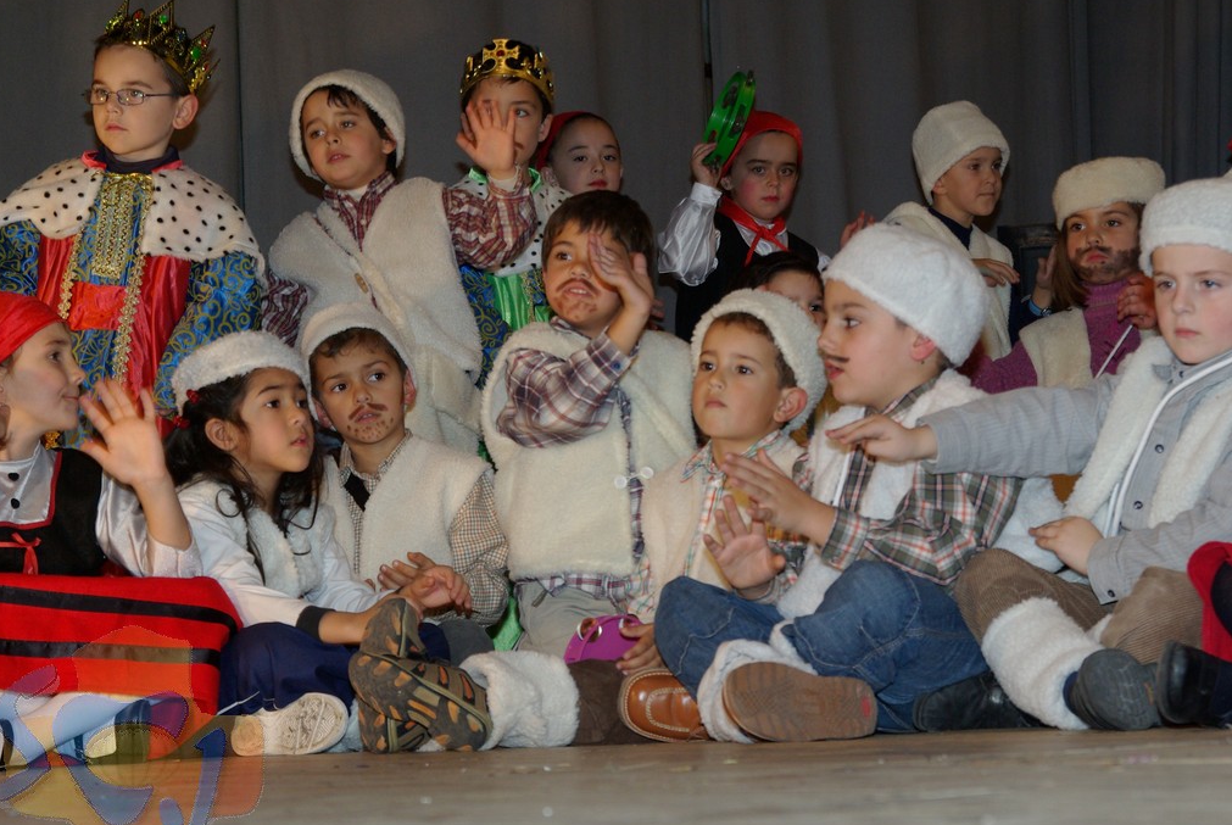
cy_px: 448
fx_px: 3255
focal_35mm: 95
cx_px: 669
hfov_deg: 21.4
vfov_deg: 14.4
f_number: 5.6
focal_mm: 50
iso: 400
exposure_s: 1/60
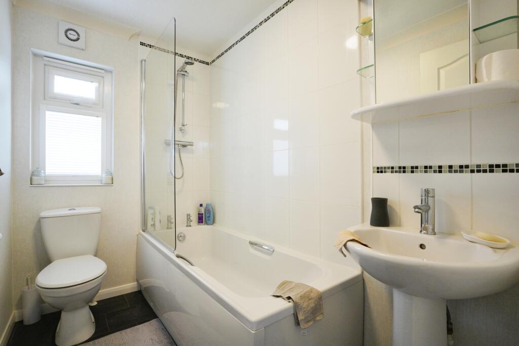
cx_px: 260
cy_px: 173
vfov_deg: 73.8
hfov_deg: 96.7
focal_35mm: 16
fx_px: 231
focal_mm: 16
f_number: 9
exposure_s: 1/25
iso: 2000
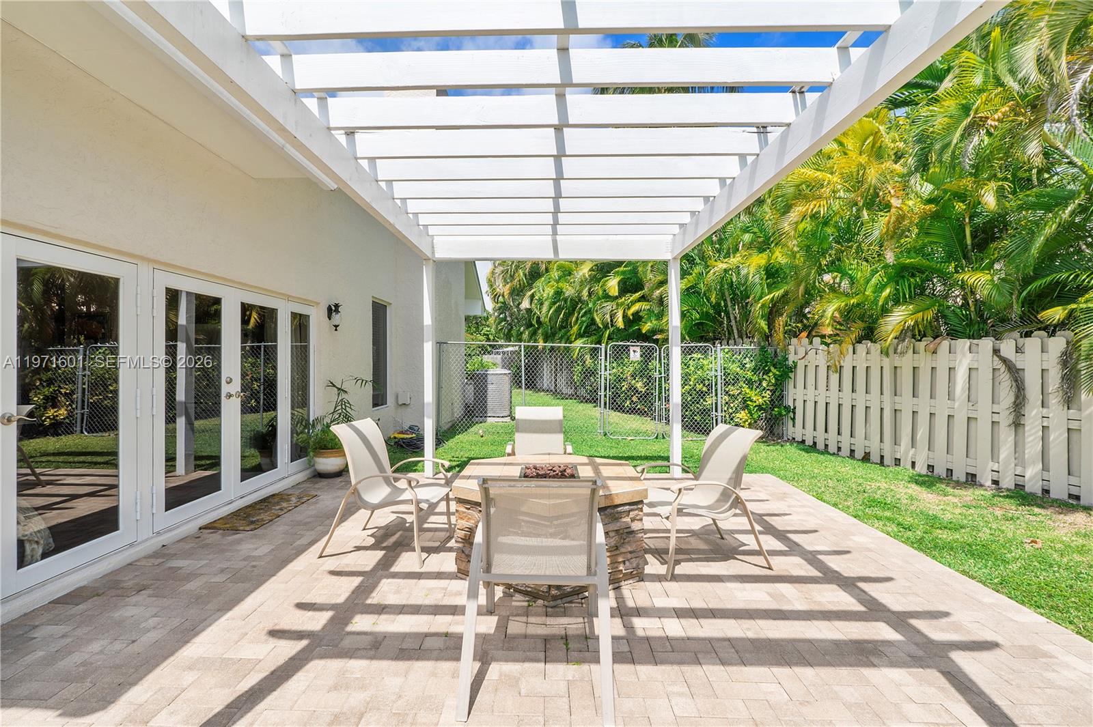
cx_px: 546
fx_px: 455
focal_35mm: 15
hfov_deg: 100.4
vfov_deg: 77.3
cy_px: 364
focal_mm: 10
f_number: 11
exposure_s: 1/200
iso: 100
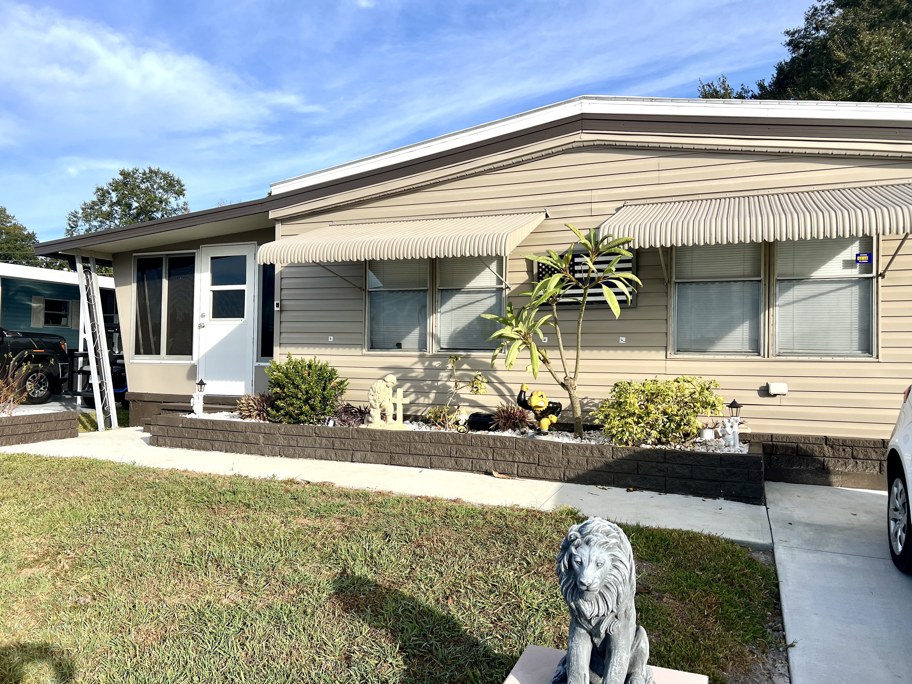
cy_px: 342
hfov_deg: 67.3
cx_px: 456
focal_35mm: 26
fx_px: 685
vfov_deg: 53.1
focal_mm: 5.7
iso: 50
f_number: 1.5
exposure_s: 1/2994
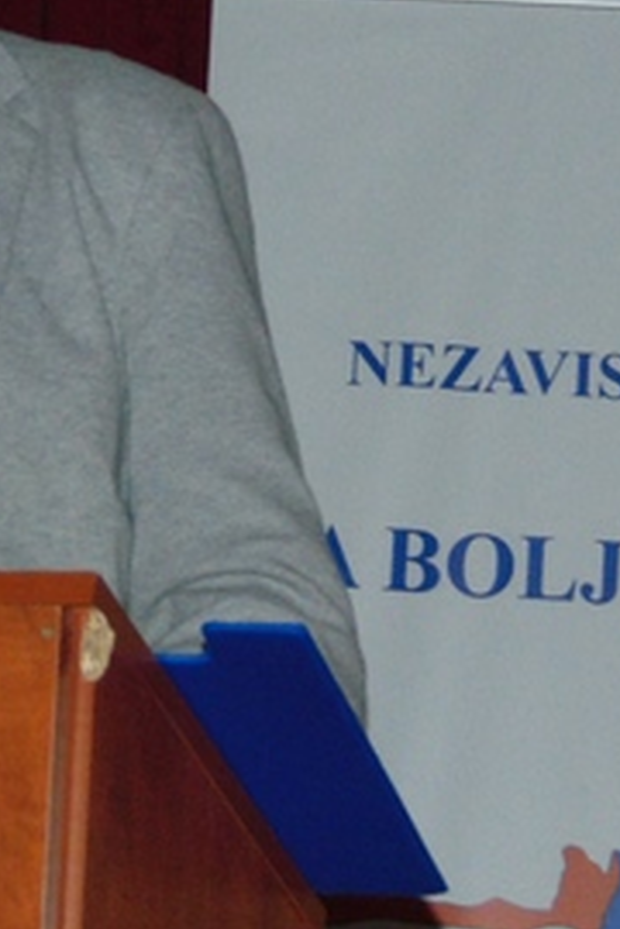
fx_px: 4520
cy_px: 299
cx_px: 7
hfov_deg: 7.8
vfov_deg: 11.7
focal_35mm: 175
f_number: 3.7
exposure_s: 1/60
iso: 250
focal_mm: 12.8
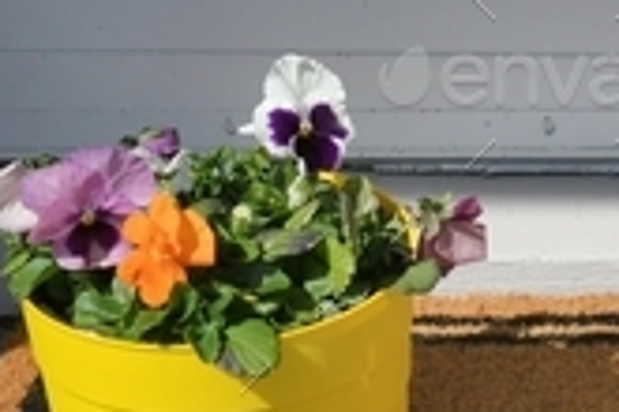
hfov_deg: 9.2
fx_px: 3697
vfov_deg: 6.4
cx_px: 1099
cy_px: 253
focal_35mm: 215
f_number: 11
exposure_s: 1/500
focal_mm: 40
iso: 250
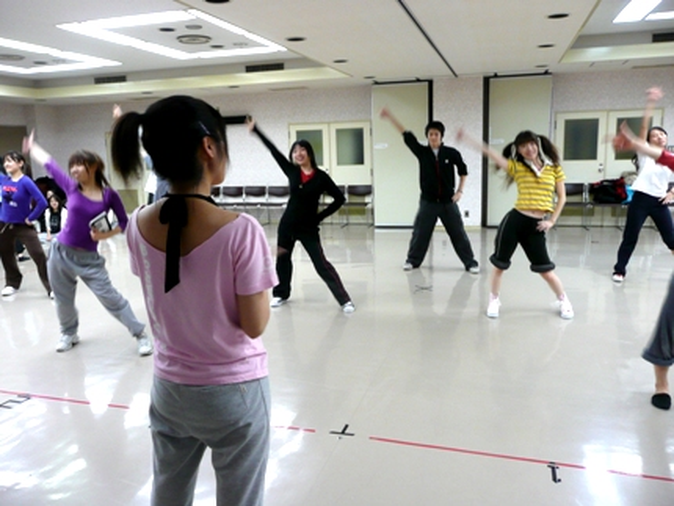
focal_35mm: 28
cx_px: 337
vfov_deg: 49.8
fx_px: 545
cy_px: 253
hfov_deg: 63.4
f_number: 3.3
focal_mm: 4.6
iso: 200
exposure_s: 1/30
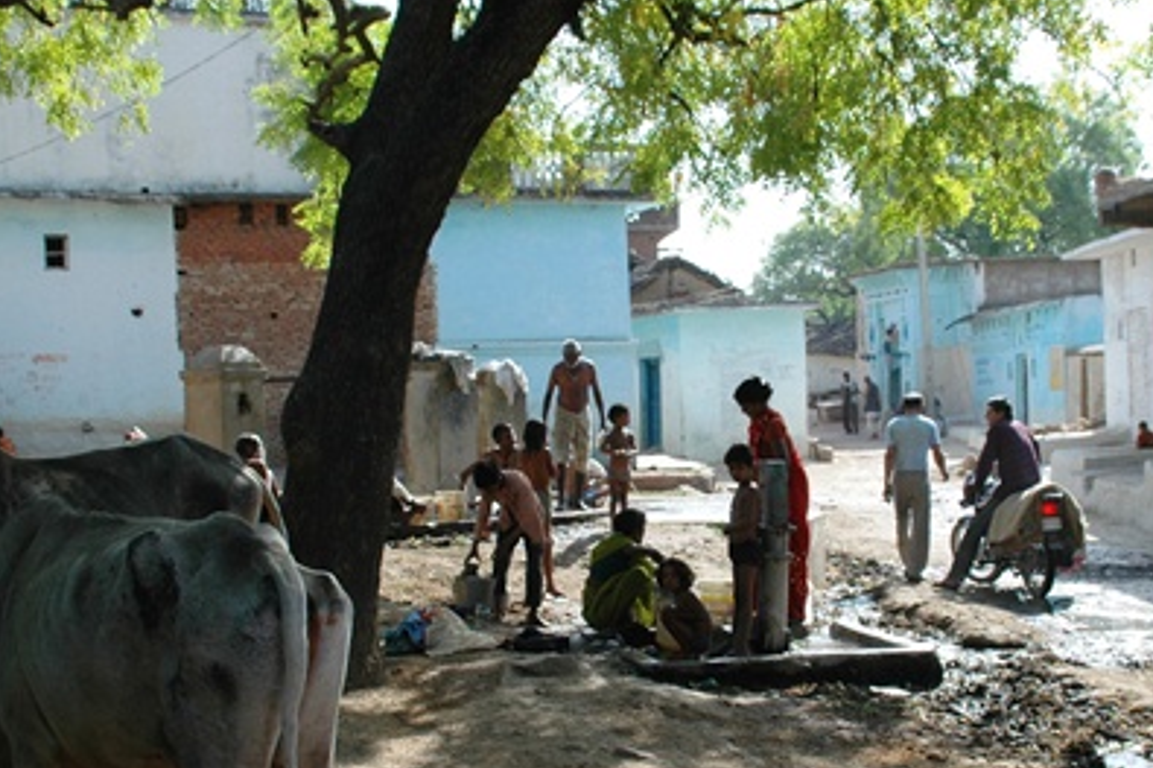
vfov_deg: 22.3
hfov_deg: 33.0
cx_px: 631
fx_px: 1947
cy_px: 470
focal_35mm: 61
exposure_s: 1/250
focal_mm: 25
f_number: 8
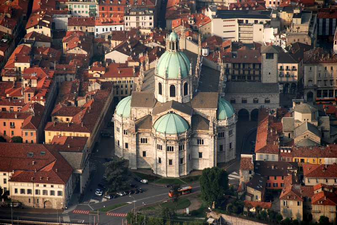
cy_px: 112
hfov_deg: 8.1
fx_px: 2389
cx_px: 168
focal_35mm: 255
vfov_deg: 5.4
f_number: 5.6
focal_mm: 170
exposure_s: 1/250
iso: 100
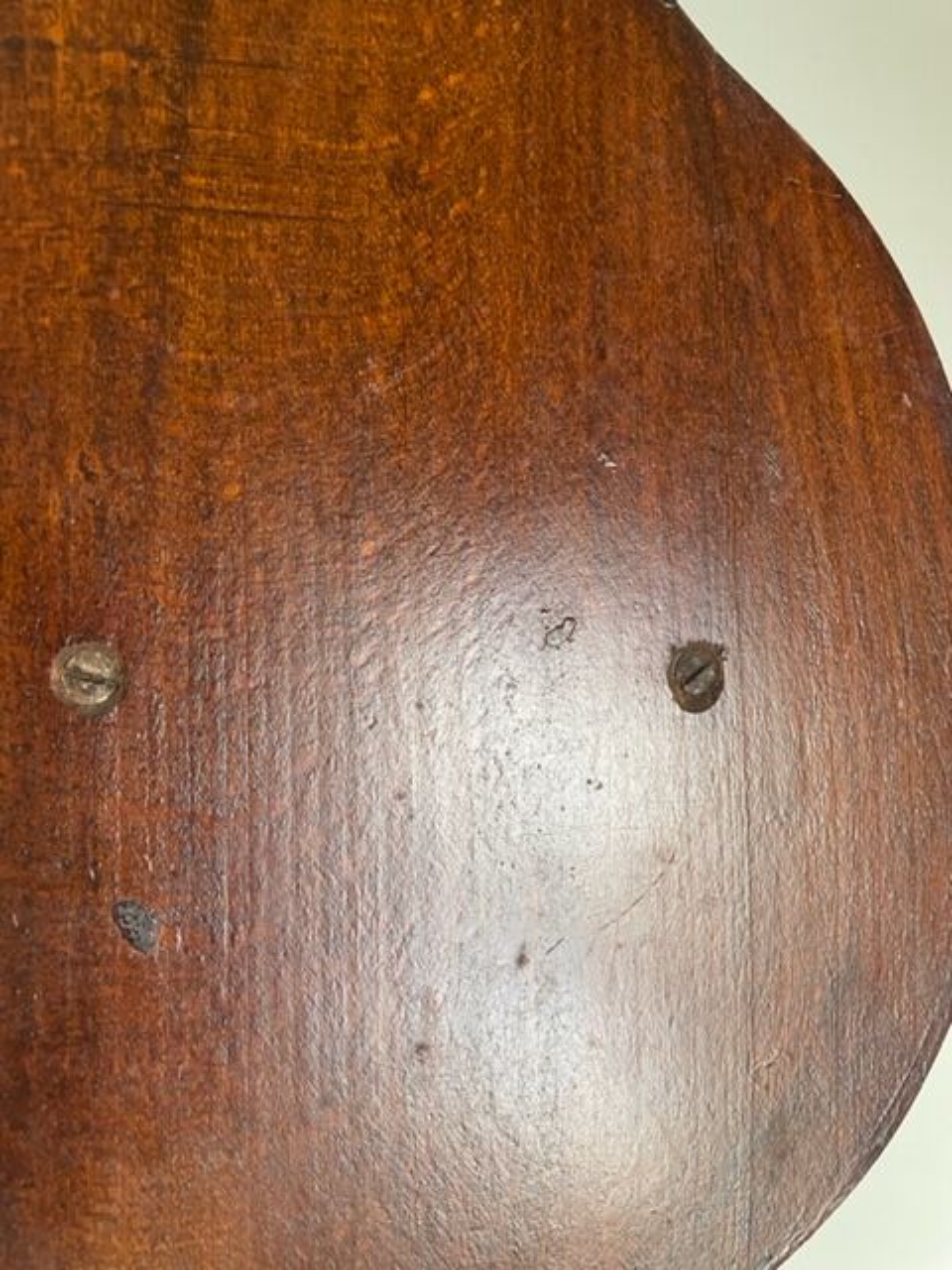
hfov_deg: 53.1
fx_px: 953
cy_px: 635
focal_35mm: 26
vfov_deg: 67.3
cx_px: 476
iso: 160
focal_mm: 4.2
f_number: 1.6
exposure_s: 1/60
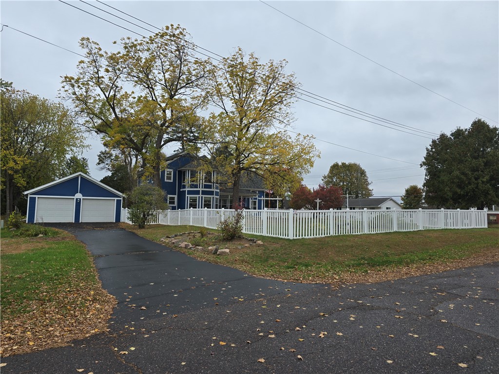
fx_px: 332
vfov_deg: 58.9
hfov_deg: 73.9
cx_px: 250
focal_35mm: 23
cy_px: 187
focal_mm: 6.3
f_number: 1.7
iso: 20
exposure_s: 1/180
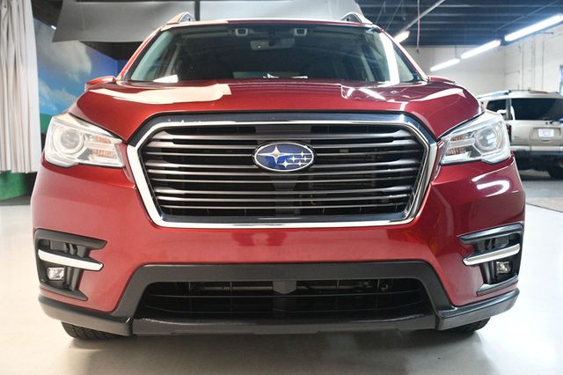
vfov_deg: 33.4
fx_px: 625
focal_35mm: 40
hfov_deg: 48.5
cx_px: 282
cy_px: 188
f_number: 4
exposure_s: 1/100
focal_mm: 27
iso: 3200
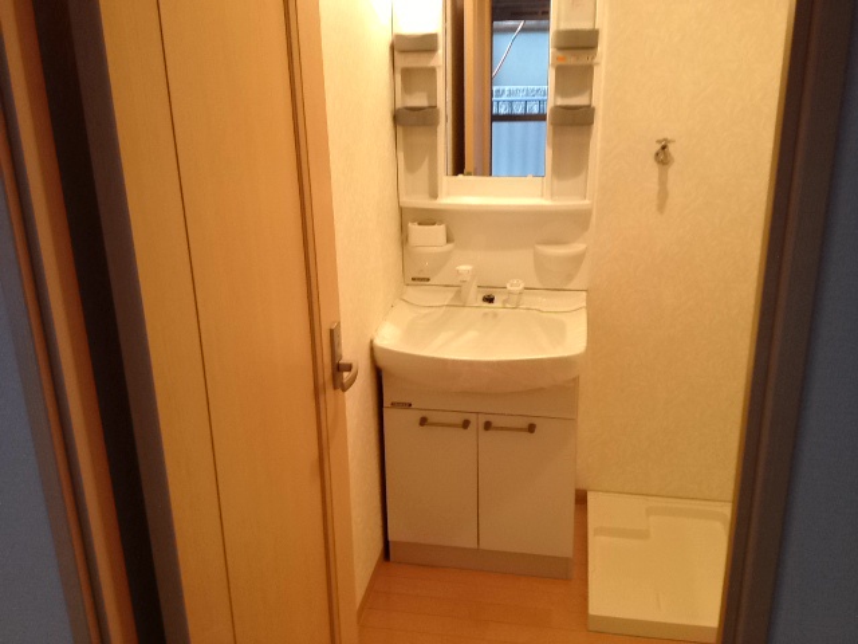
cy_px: 322
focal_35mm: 35
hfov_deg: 52.6
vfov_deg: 40.7
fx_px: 868
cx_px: 429
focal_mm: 4.28
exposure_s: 1/30
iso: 160
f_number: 2.4
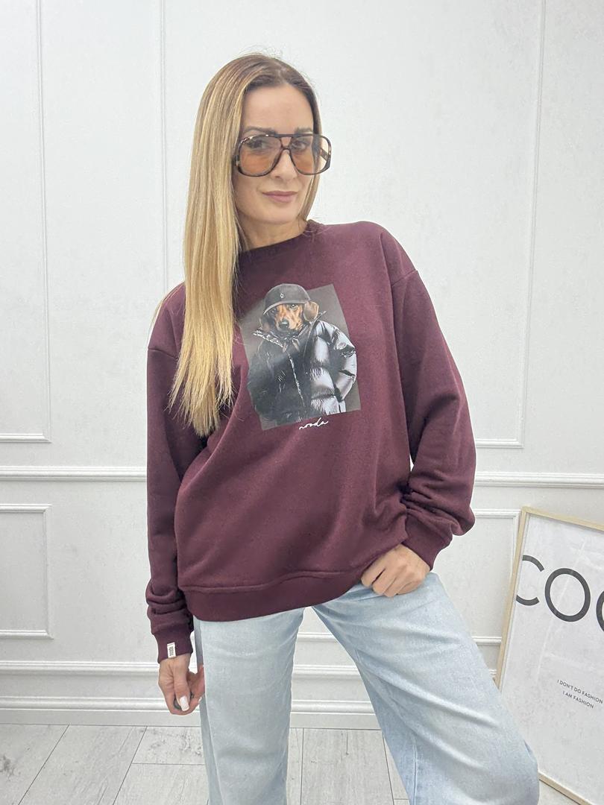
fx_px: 698
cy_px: 402
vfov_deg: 60.0
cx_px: 302
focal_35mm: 30
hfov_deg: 46.8
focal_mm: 2.69
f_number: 1.9
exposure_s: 1/100
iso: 80
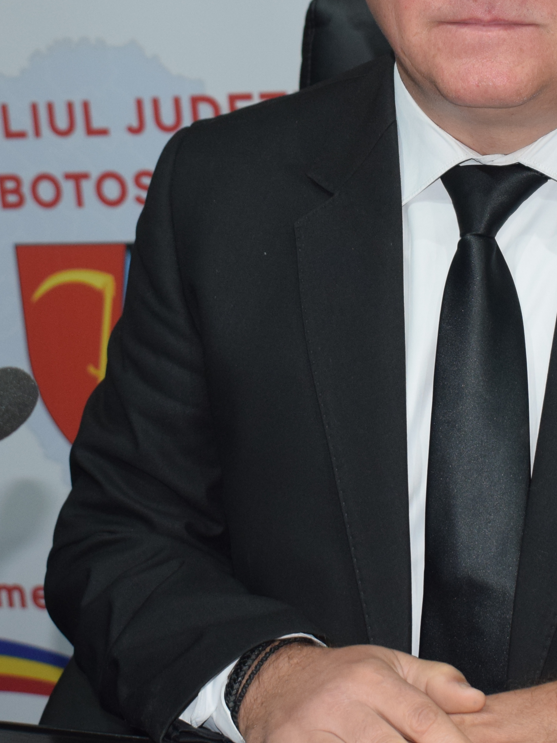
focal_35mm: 103
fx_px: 2210
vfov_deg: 19.0
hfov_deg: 14.3
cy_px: 223
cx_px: 358
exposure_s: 1/60
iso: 800
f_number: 5
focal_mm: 30
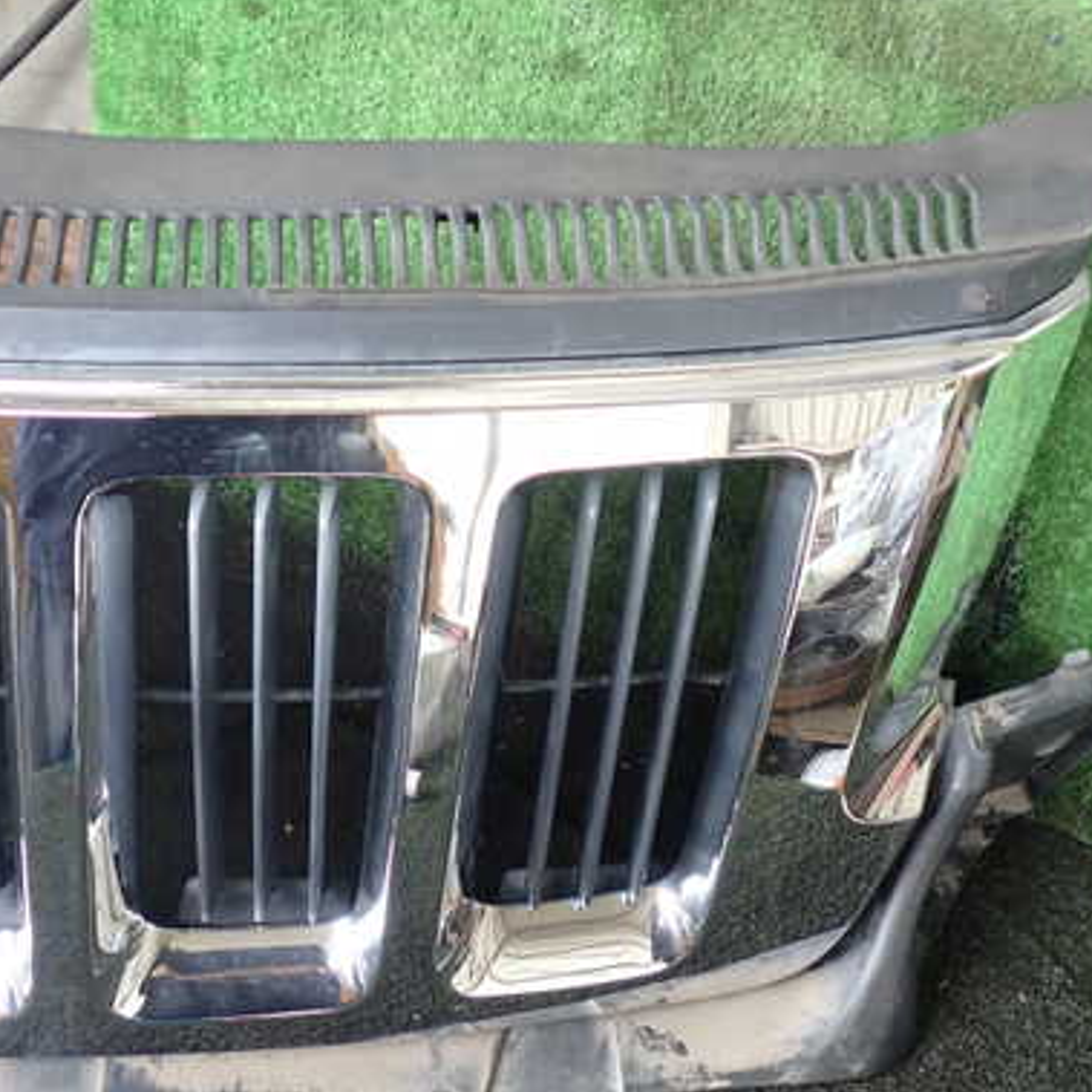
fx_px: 1499
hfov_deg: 39.8
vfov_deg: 40.0
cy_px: 568
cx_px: 421
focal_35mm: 42
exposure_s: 1/60
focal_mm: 5.4
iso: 200
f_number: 2.3
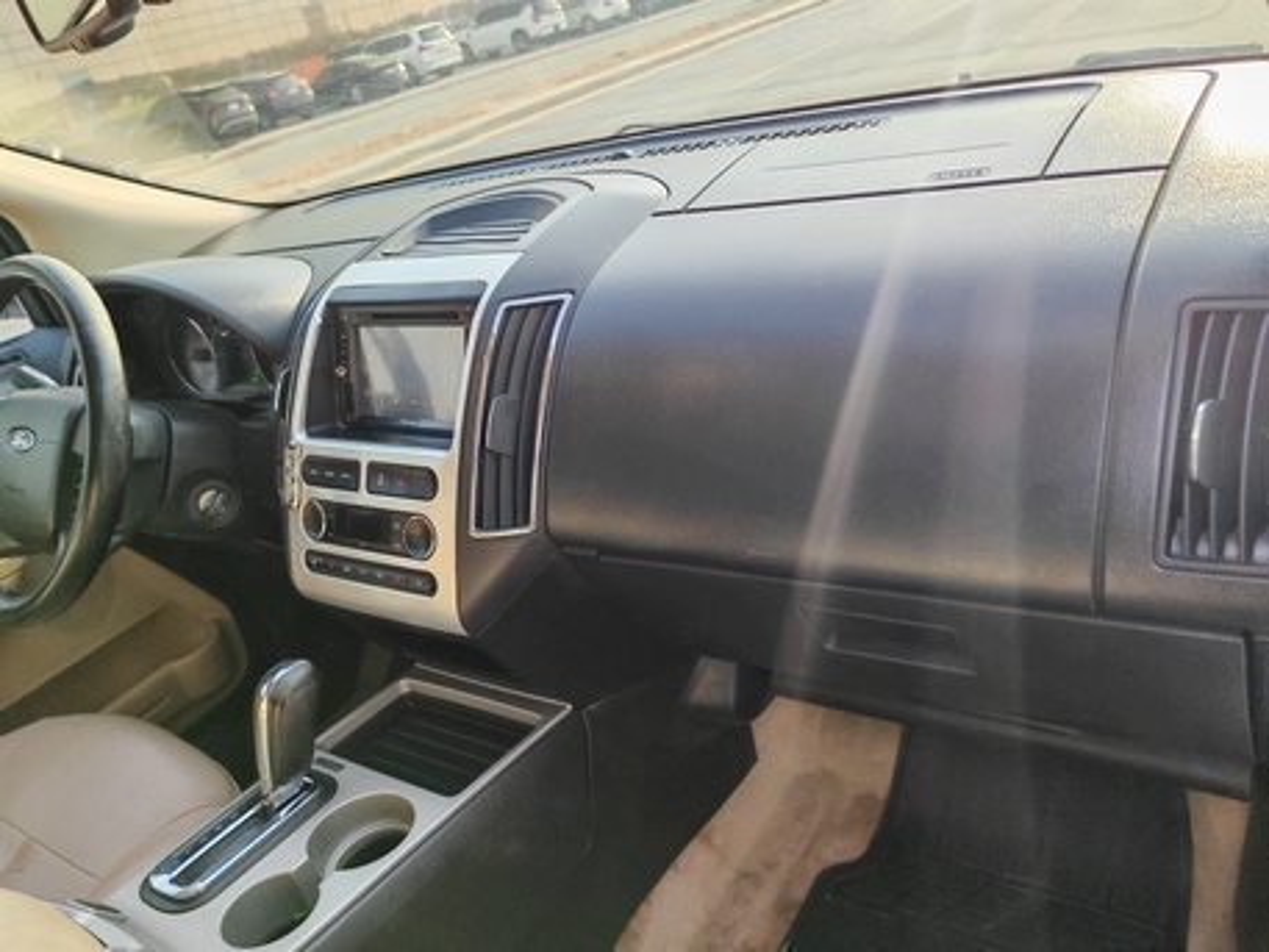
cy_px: 476
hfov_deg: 67.3
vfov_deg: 53.1
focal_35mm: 26
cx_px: 634
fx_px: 953
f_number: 1.6
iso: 50
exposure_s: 1/460
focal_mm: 5.4
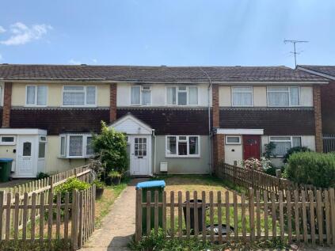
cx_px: 168
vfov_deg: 53.0
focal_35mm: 26
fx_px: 252
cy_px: 126
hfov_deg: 67.3
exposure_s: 1/2755
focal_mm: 4.25
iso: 25
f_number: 1.8
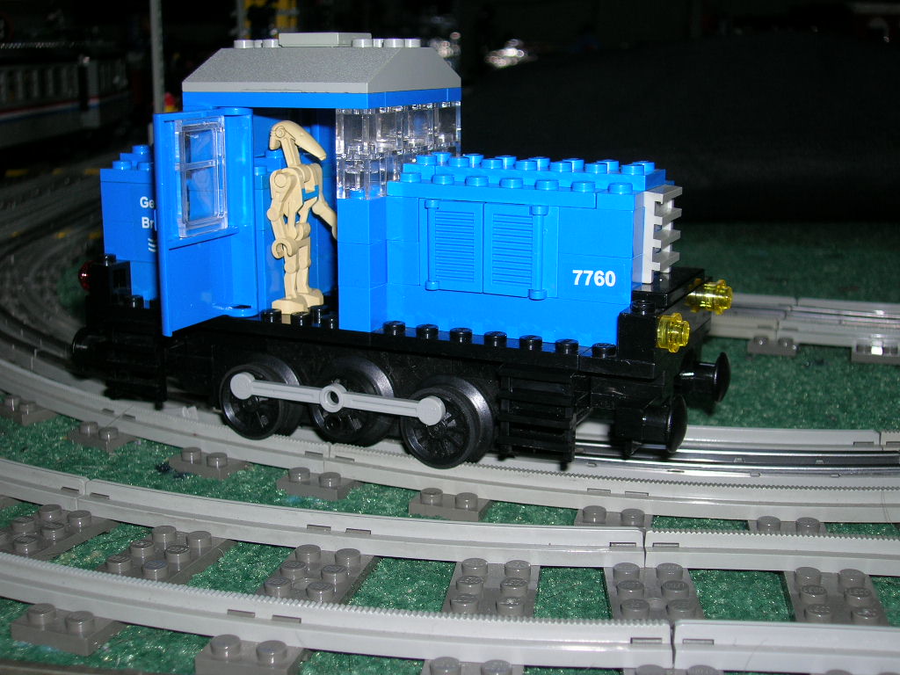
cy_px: 338
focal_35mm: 46
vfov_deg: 31.5
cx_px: 450
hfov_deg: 41.2
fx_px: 1196
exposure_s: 1/60.1
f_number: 3.2
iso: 50
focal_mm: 7.7
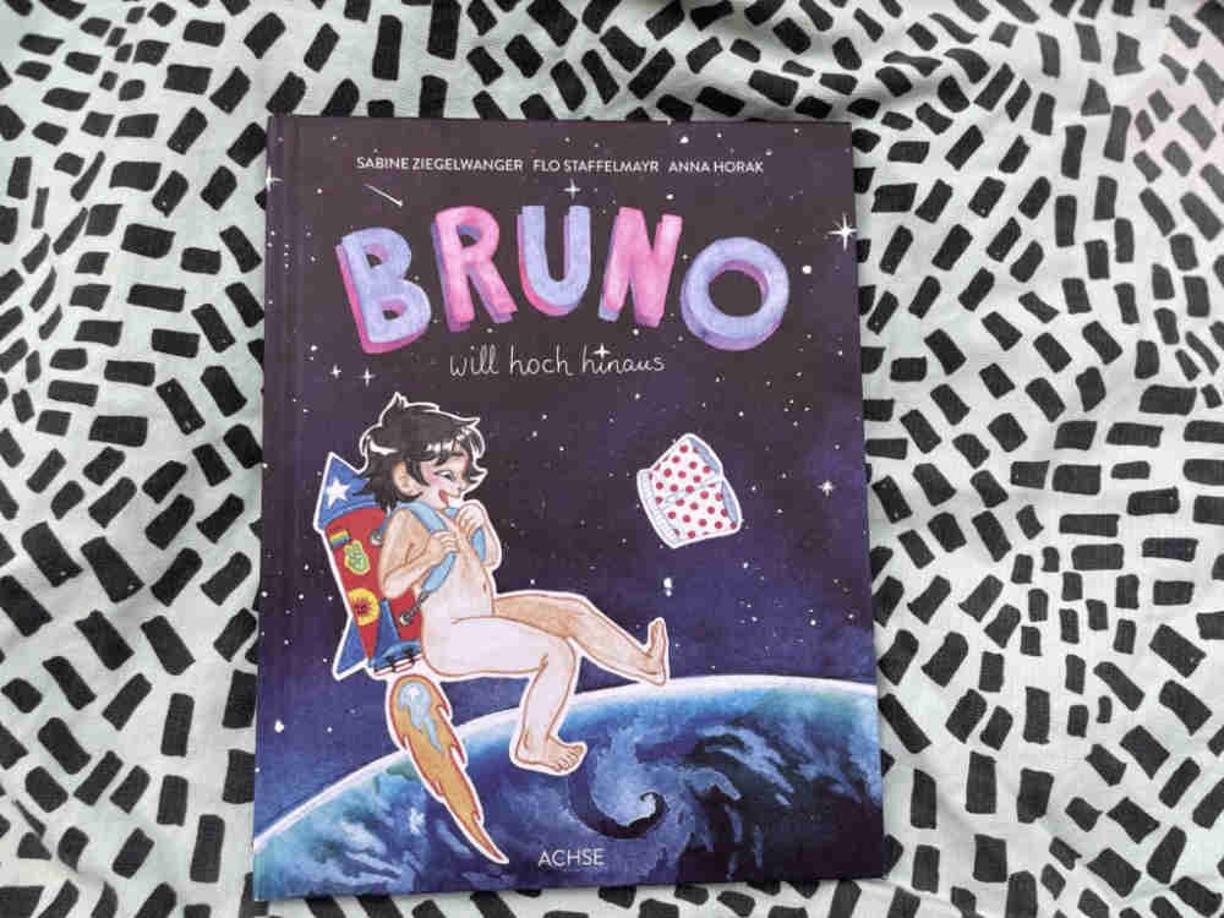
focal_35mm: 26
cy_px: 459
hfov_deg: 67.3
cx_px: 612
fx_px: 919
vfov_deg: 53.1
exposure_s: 1/142
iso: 32
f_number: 1.6
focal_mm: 4.2
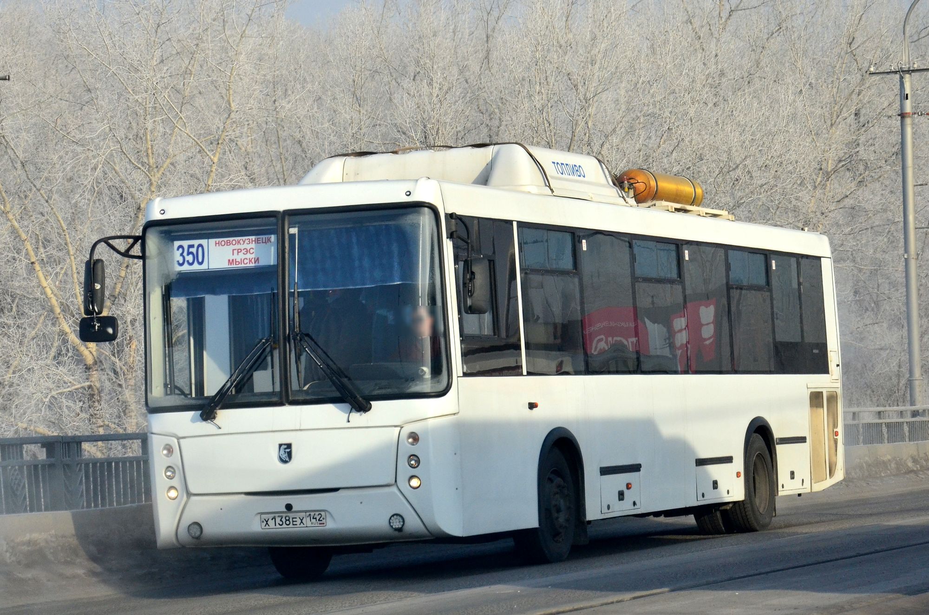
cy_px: 308
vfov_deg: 14.6
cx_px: 464
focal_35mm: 93
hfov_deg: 22.0
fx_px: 2395
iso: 400
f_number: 5.3
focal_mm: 62
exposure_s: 1/2000
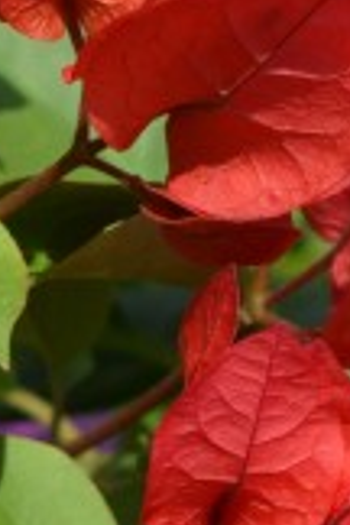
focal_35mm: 494
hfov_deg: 2.8
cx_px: 207
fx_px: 7204
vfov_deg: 4.2
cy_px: 366
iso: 200
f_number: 8
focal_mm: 52
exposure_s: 1/500
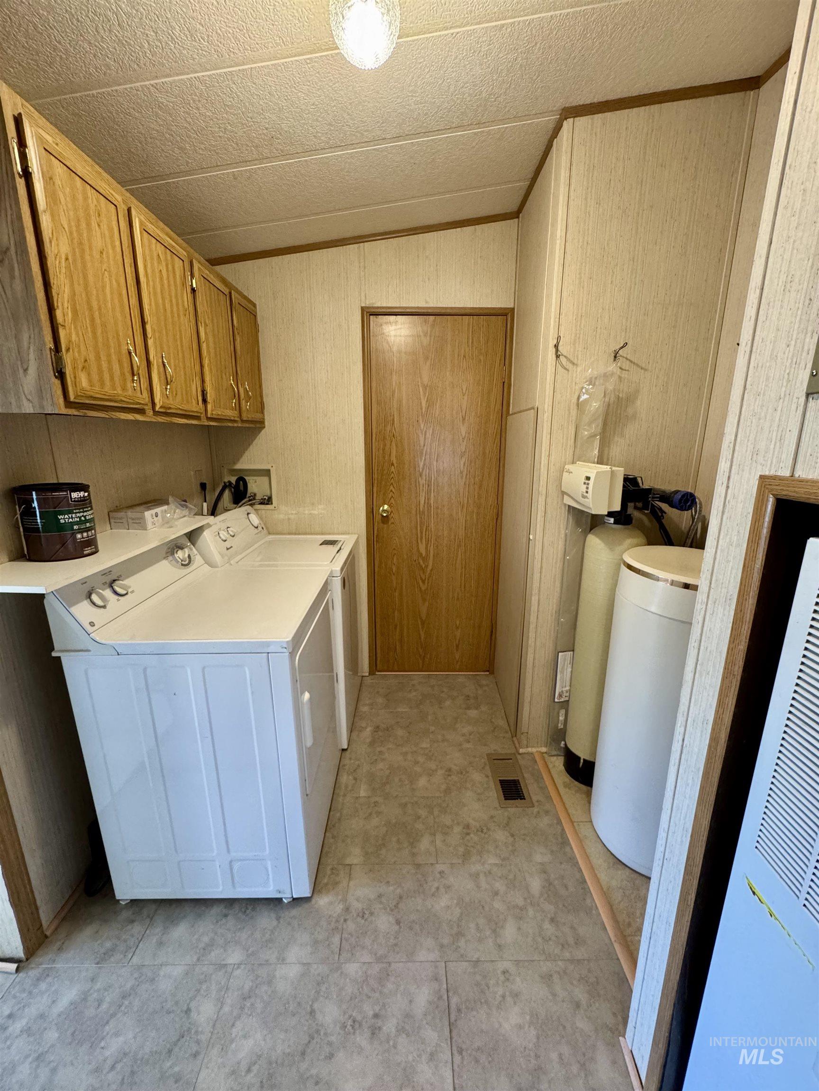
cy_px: 546
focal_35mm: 14
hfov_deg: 85.7
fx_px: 442
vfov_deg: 102.1
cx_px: 410
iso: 500
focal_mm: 2.22
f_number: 2.2
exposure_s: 1/60
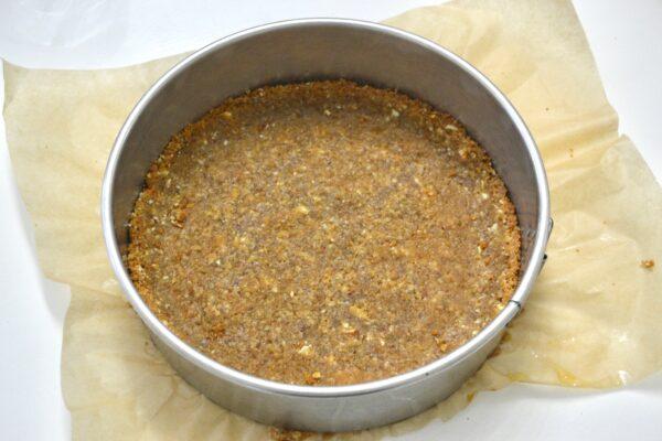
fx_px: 883
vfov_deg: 28.1
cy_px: 220
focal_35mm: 48
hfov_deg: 41.1
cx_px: 331
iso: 1400
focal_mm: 32
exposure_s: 1/60
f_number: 4.8
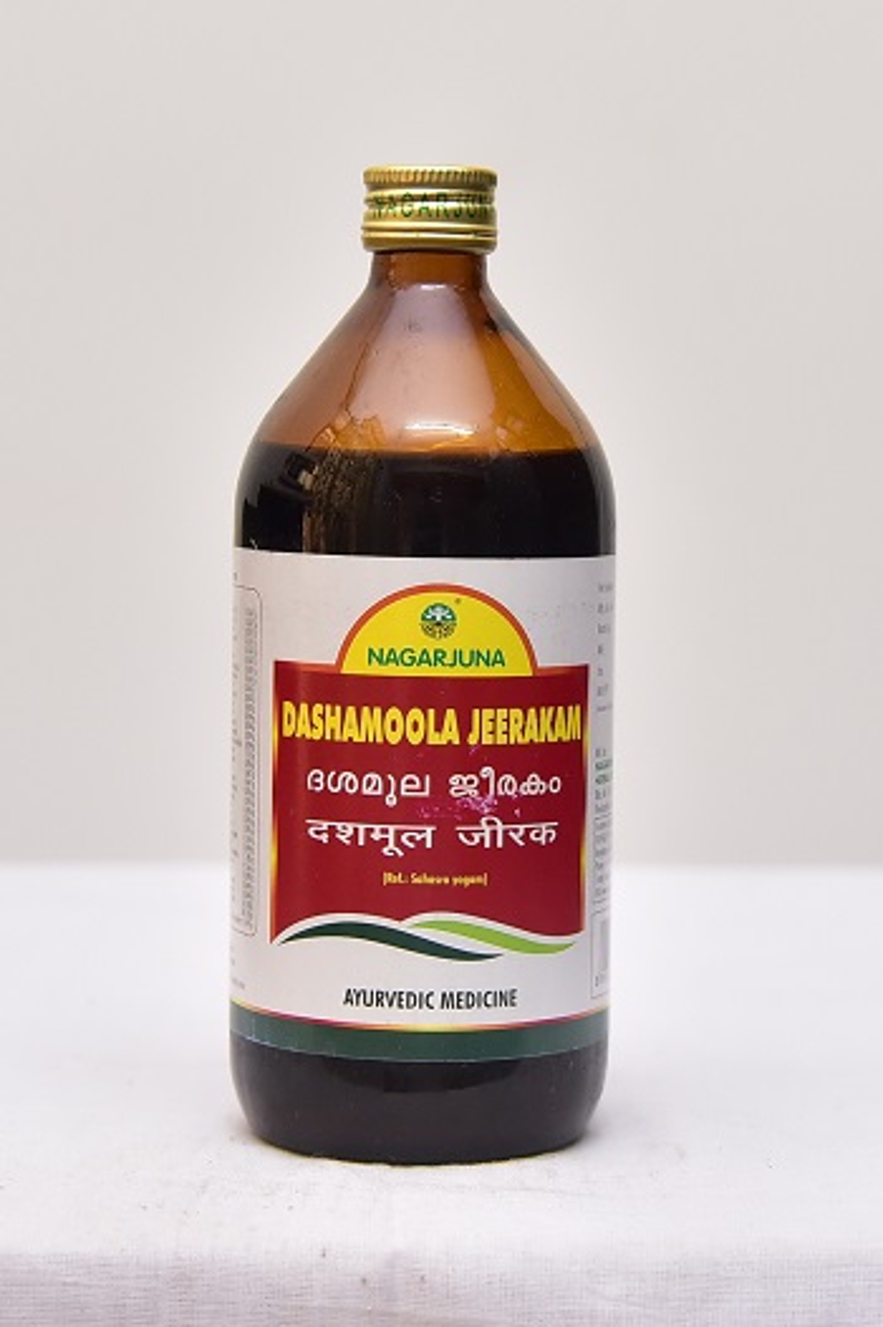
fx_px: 1768
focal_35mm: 48
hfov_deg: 28.0
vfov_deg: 41.1
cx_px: 442
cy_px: 664
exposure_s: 1/125
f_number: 4.5
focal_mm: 48
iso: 1600
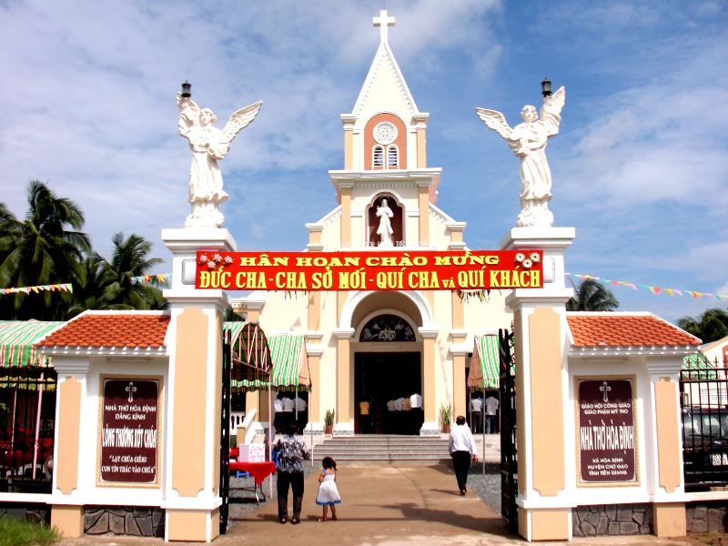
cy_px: 273
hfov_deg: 51.4
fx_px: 757
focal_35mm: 36
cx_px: 364
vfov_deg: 39.7
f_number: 7.9
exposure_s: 1/250
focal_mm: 6.3
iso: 50
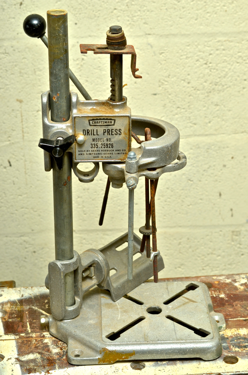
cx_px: 124
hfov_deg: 15.6
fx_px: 903
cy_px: 188
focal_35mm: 87
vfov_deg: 23.4
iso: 160
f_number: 7.1
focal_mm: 58
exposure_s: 1/250
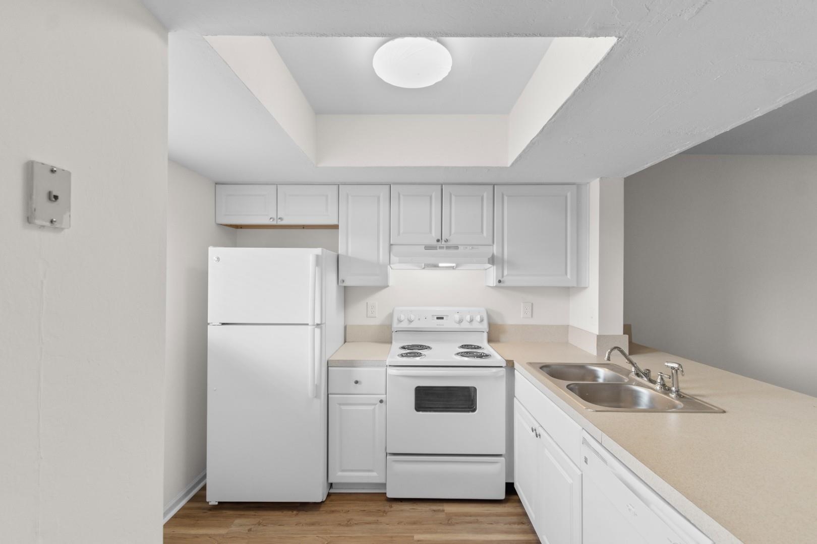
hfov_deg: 100.4
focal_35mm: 15
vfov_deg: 77.3
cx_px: 408
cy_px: 272
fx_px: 340
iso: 100
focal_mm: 10
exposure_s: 1/3
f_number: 4.5
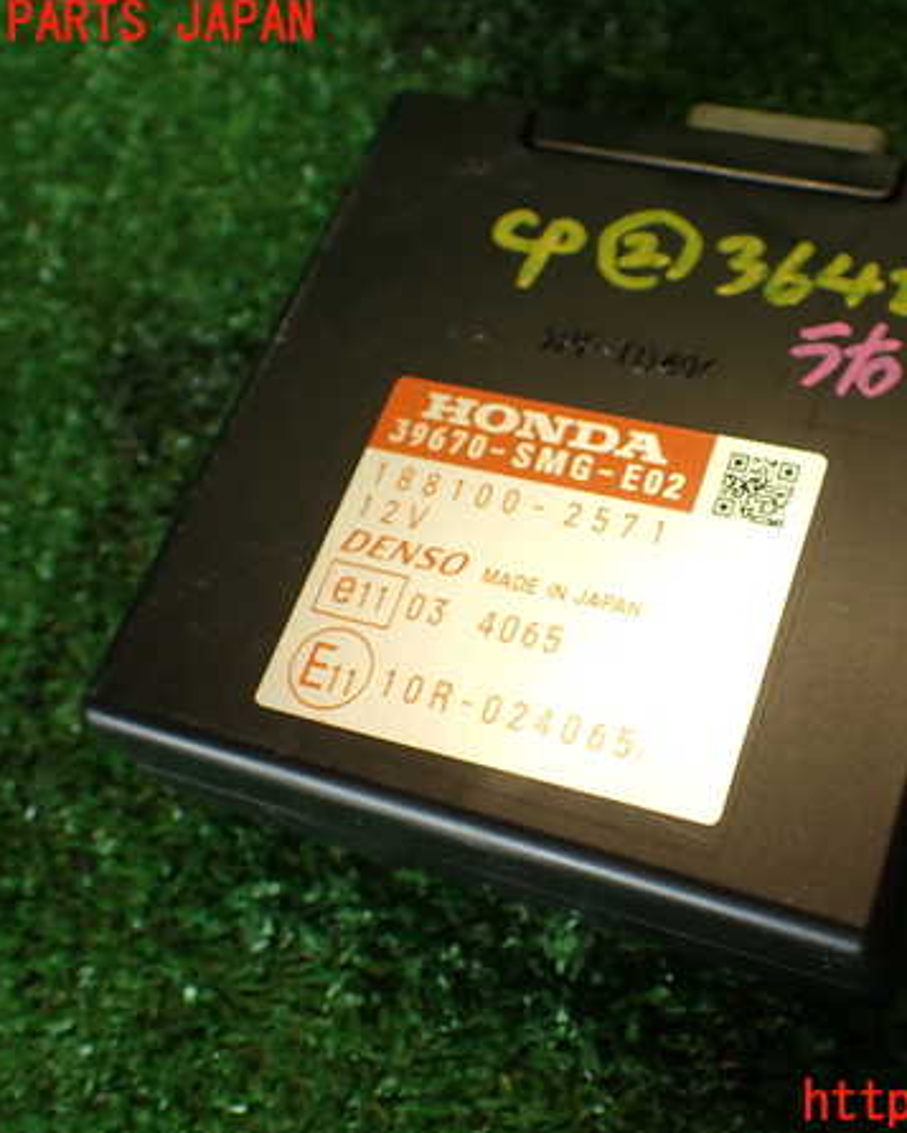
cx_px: 615
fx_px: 1409
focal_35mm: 42
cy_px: 564
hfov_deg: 35.3
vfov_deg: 43.8
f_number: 2.4
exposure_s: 1/60
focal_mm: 5.79
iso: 125
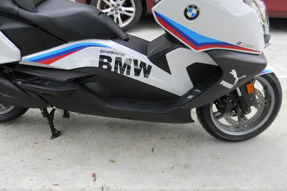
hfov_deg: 45.4
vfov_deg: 31.1
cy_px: 82
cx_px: 143
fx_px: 343
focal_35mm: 43
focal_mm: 6.4
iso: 80
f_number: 3.7
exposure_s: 1/80.3
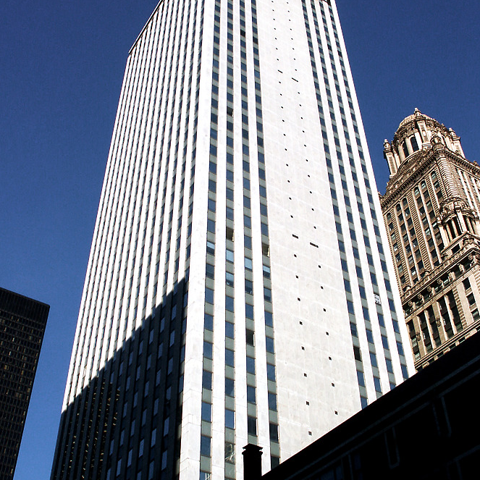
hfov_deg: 40.0
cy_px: 220
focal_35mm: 42
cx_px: 238
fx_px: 659
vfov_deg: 40.0
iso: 64
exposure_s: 1/500
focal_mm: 7.18
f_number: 6.7
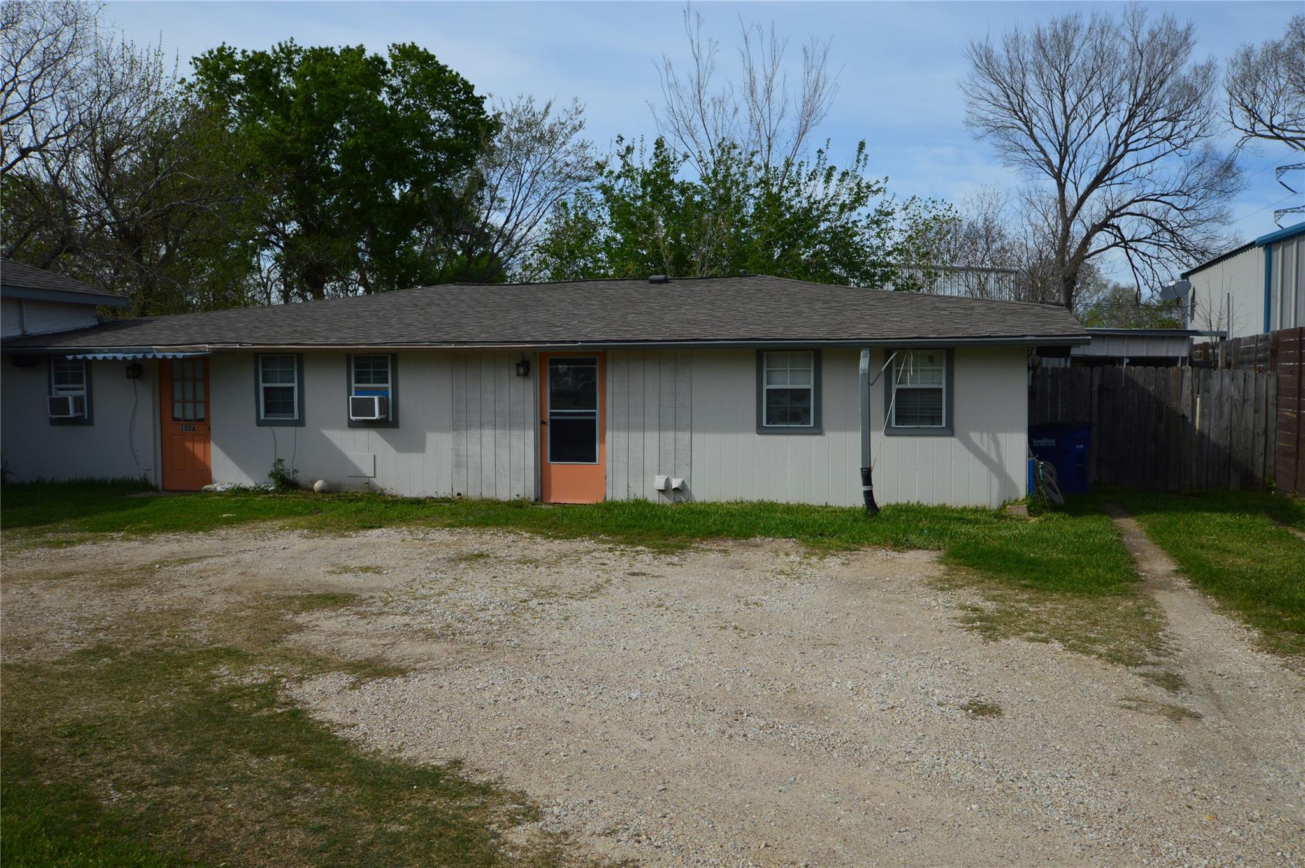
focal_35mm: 30
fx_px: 1086
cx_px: 652
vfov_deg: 43.5
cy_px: 434
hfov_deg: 62.0
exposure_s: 1/500
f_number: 11
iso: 280
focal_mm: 20
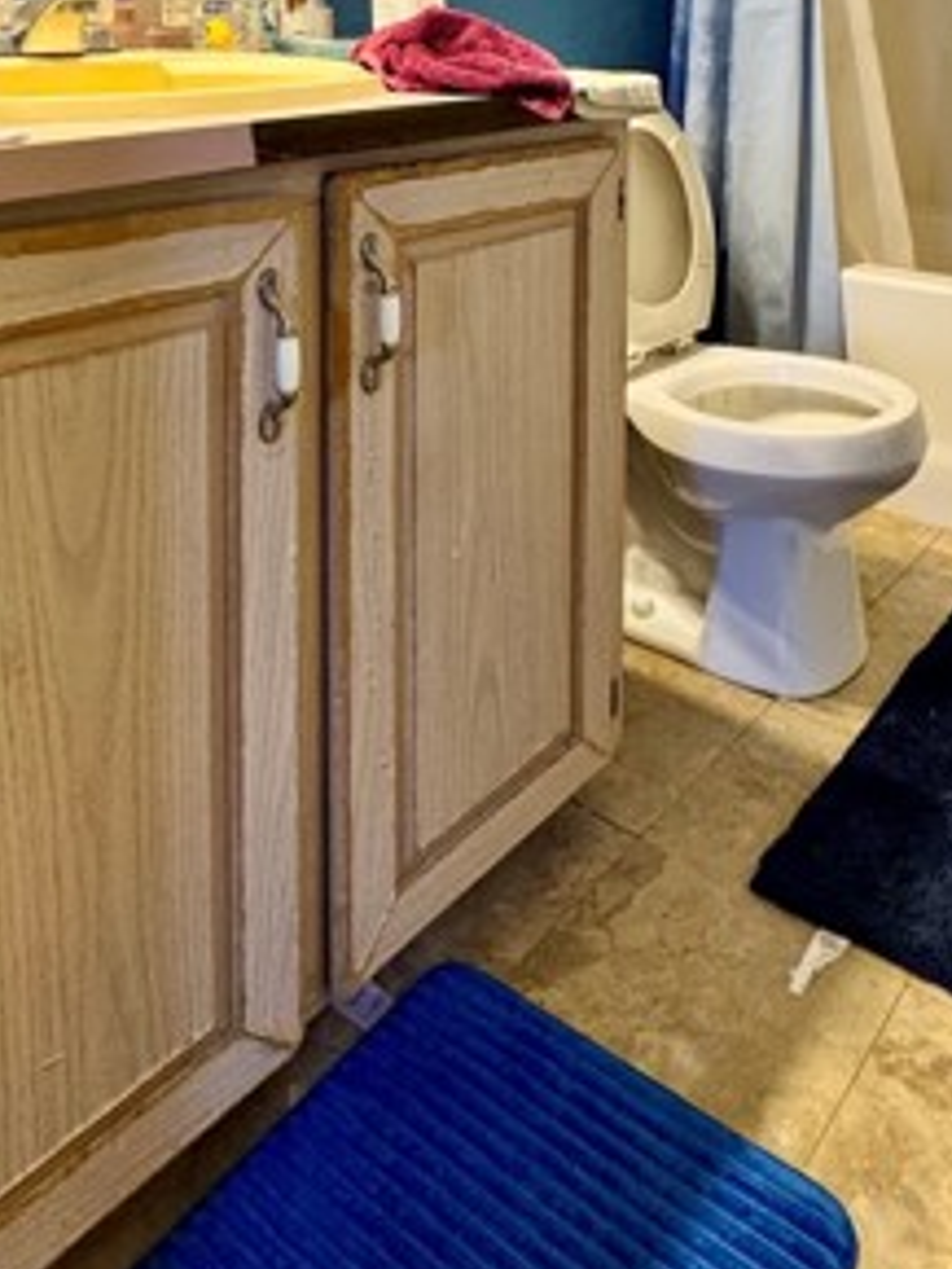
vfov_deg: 50.8
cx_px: 627
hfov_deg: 44.9
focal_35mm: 31
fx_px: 1136
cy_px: 101
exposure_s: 1/60
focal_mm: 2.22
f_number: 2.2
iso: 640
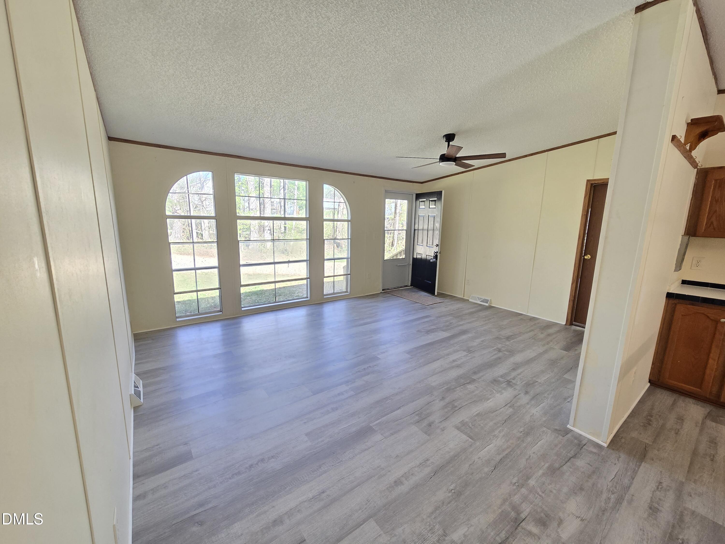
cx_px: 362
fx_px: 272
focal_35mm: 13
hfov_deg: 106.2
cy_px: 272
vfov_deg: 89.9
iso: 80
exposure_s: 1/60
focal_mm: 2.2
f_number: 2.2
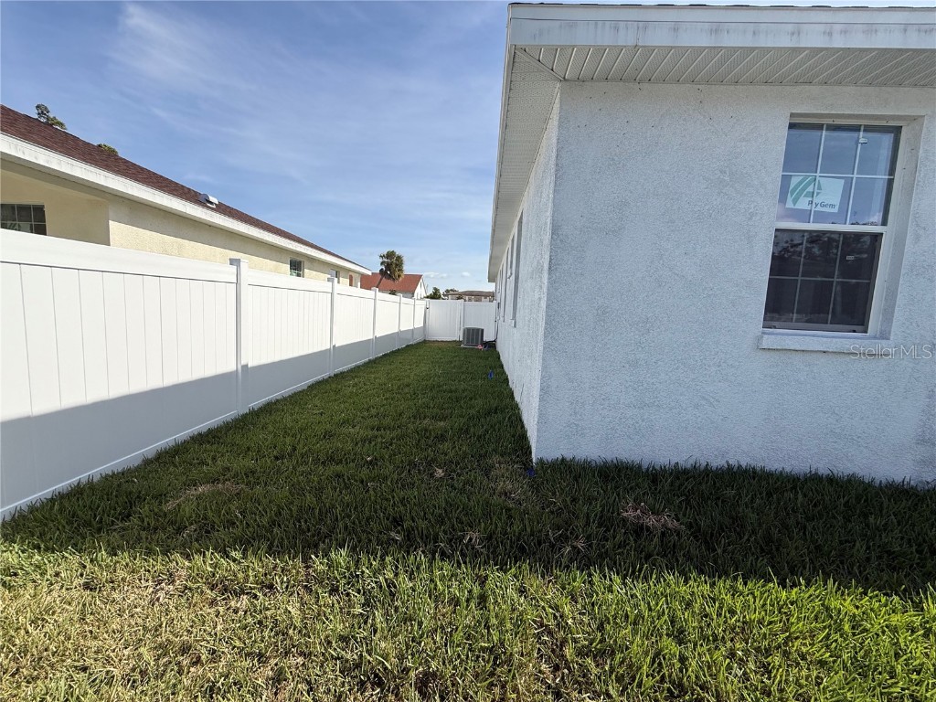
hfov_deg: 102.1
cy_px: 351
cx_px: 468
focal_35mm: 14
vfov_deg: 85.7
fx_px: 379
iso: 50
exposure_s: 1/2611
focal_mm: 2.22
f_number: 2.2
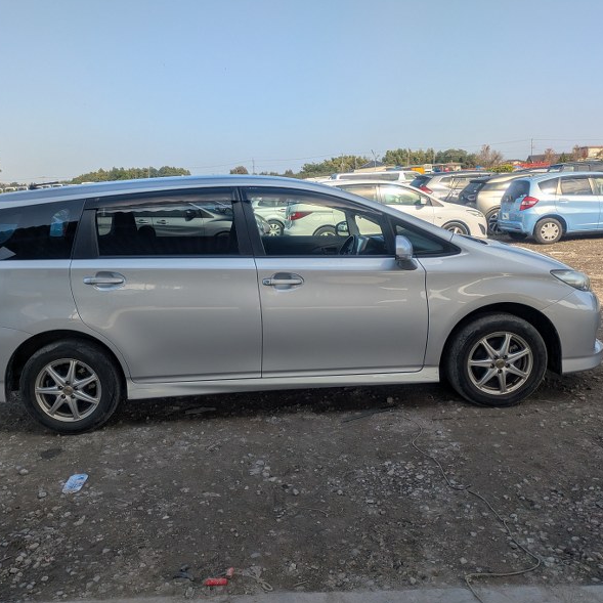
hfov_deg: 53.7
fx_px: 591
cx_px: 246
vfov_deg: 54.0
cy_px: 301
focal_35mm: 30
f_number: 1.89
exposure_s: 1/2370
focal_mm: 5.43
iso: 46
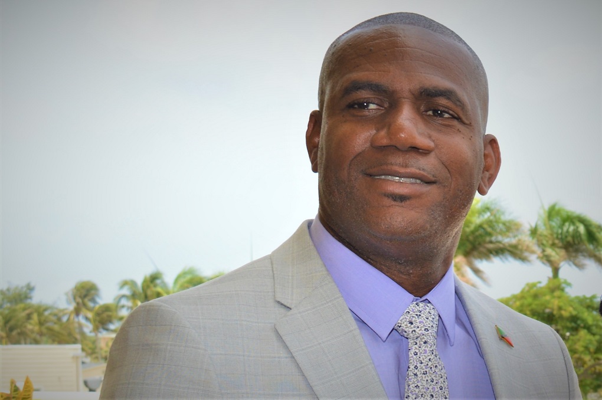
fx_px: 576
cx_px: 301
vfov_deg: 38.3
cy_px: 200
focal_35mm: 34
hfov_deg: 55.2
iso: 100
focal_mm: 23
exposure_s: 1/200
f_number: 7.1
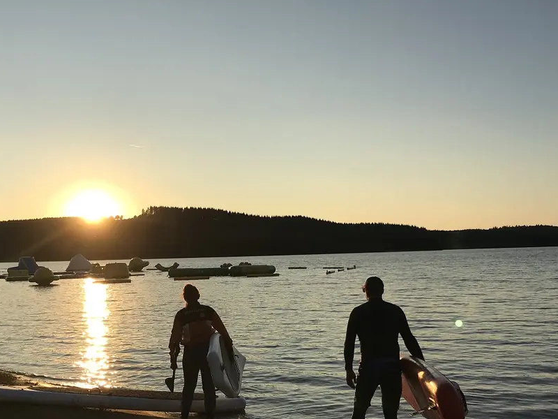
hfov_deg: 44.8
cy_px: 267
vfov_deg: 34.1
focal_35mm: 42
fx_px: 677
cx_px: 276
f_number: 1.8
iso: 20
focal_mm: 3.99
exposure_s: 1/3546
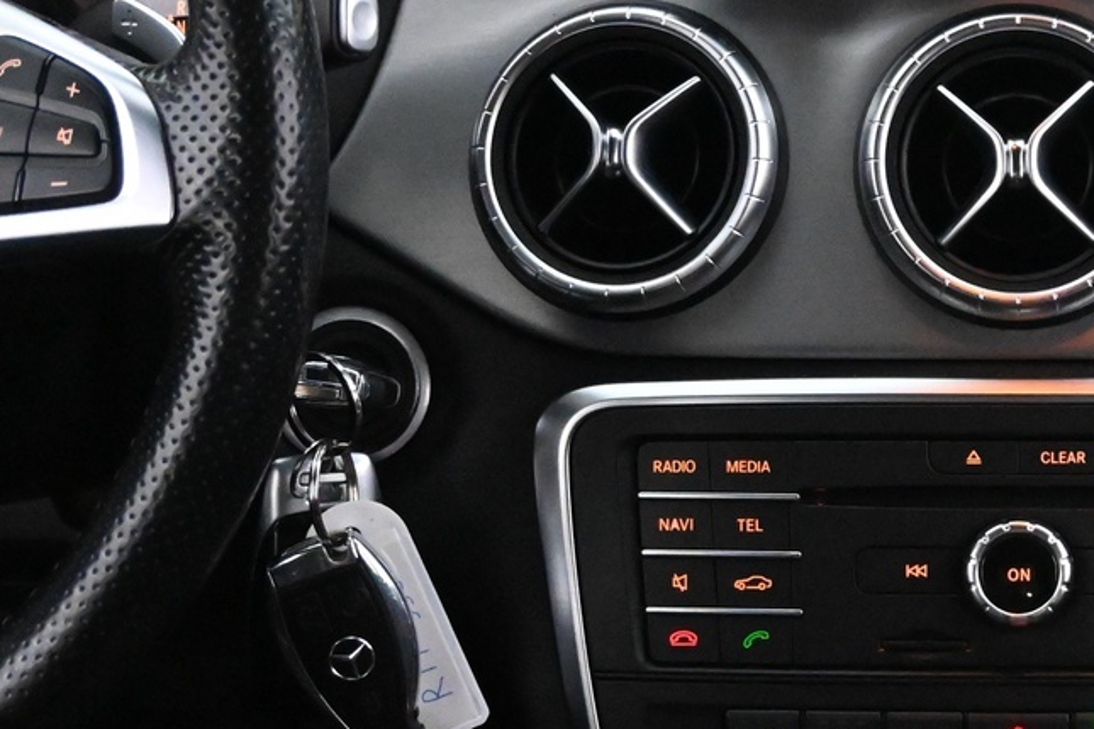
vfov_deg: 13.2
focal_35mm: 104
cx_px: 1007
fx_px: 3149
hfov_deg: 19.3
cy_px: 285
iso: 9000
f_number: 4.5
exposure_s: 1/40
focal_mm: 27.5
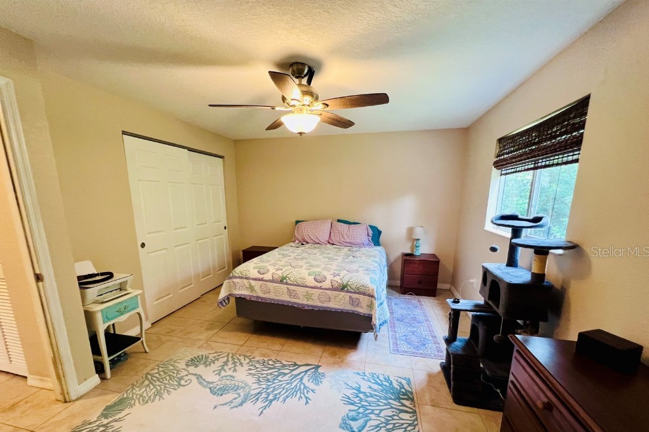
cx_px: 317
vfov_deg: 80.6
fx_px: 252
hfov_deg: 104.2
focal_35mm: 14
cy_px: 251
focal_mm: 1.57
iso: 250
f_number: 1.8
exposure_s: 1/60
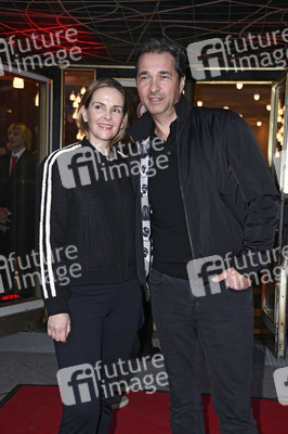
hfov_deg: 26.9
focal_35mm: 50
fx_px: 601
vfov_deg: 39.6
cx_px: 144
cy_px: 217
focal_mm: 50
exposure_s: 1/250
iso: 800
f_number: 5.6
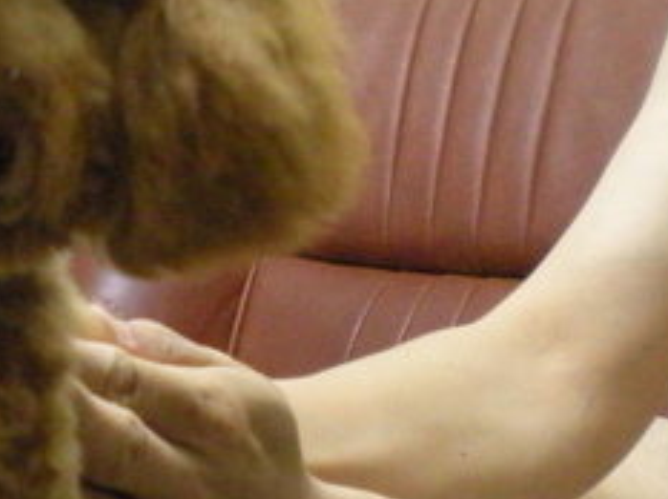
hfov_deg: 19.8
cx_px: 103
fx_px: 1888
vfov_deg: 15.0
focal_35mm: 98
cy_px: 272
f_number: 3.1
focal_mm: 6.3
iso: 800
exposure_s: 1/24.7
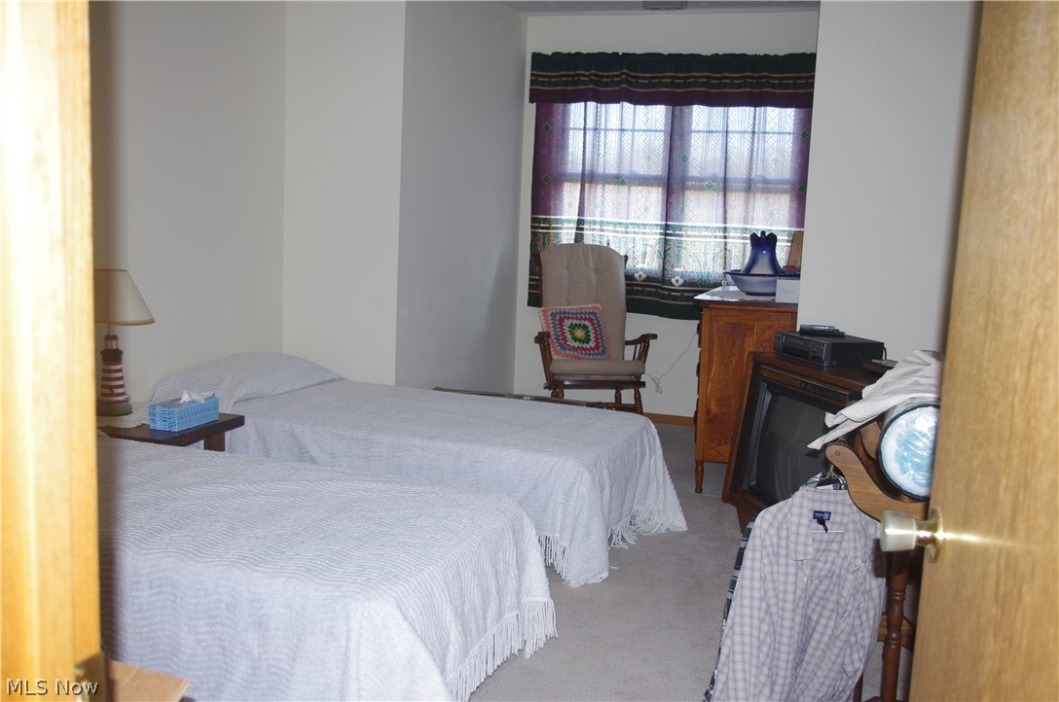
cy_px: 351
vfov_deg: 36.8
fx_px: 1057
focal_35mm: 36
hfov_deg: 53.2
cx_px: 530
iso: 400
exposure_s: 1/20
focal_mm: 24.38
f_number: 4
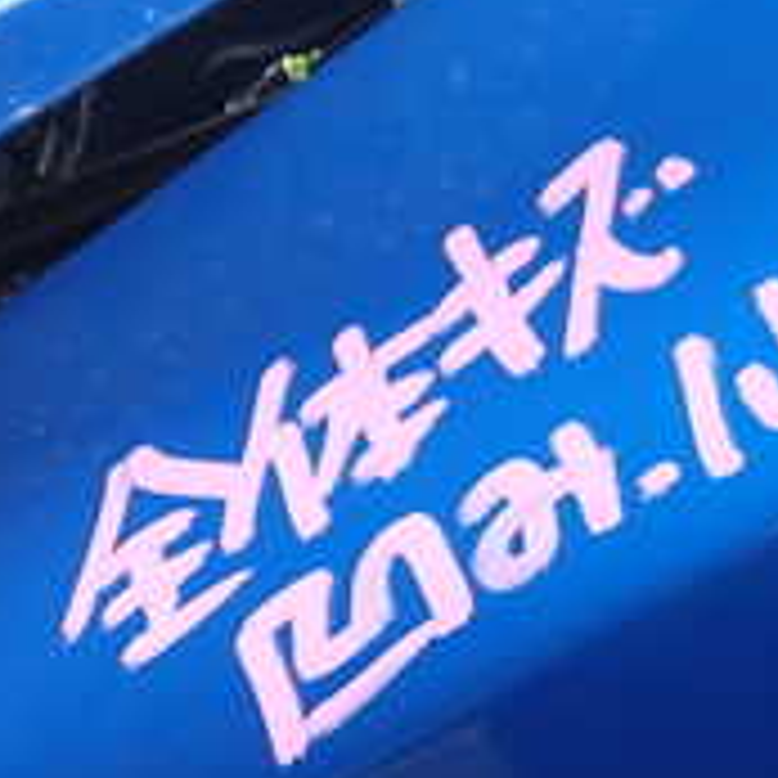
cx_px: 1178
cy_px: 13
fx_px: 2339
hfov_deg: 17.0
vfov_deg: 18.4
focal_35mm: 92
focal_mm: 5.4
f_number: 2.3
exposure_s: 1/60
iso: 160
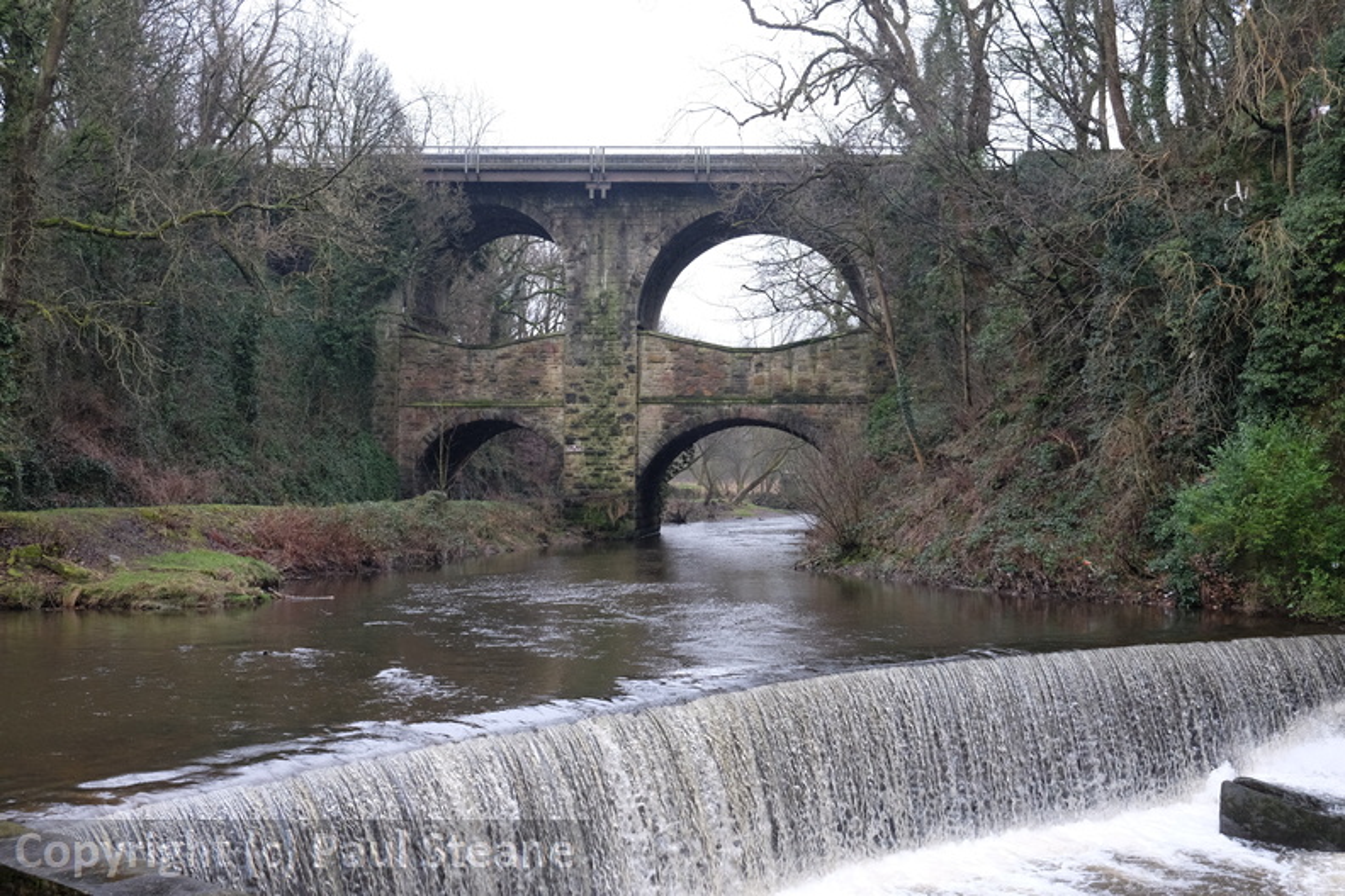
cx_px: 672
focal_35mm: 38
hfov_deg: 50.7
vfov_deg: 35.1
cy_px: 448
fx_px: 1420
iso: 1600
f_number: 4
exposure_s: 1/180
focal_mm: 25.4
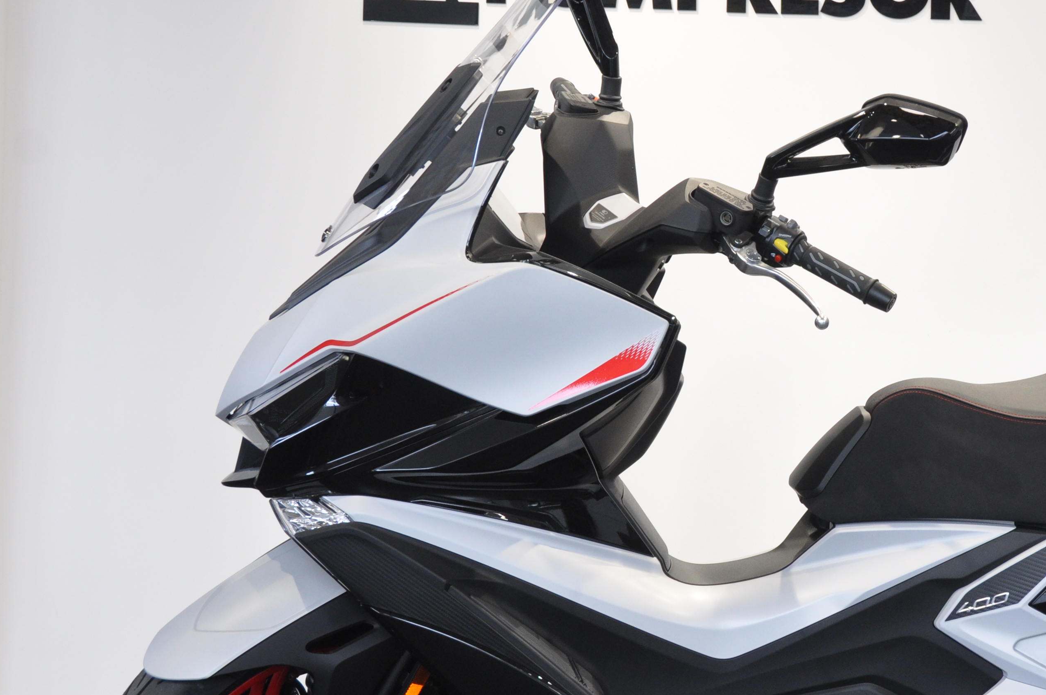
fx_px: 2351
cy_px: 374
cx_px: 858
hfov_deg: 24.6
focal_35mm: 81
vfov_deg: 16.8
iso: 640
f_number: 7.1
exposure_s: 1/50
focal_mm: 32
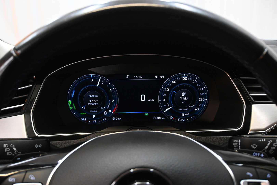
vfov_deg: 29.4
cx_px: 138
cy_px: 92
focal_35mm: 46
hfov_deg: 43.0
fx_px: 352
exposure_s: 1/125
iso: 3200
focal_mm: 30.5
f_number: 5.6
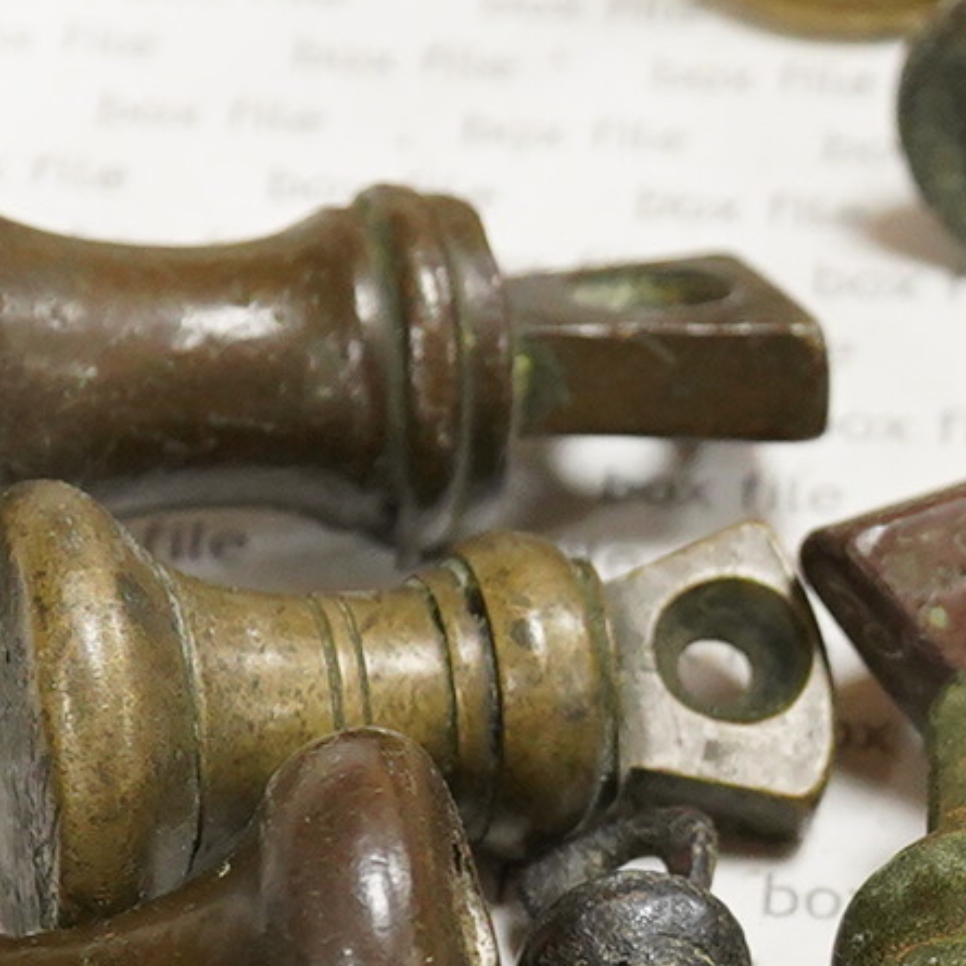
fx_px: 5336
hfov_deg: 10.2
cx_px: 1224
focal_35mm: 169
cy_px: 636
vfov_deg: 10.3
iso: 2500
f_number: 8
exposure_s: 1/125
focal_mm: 30
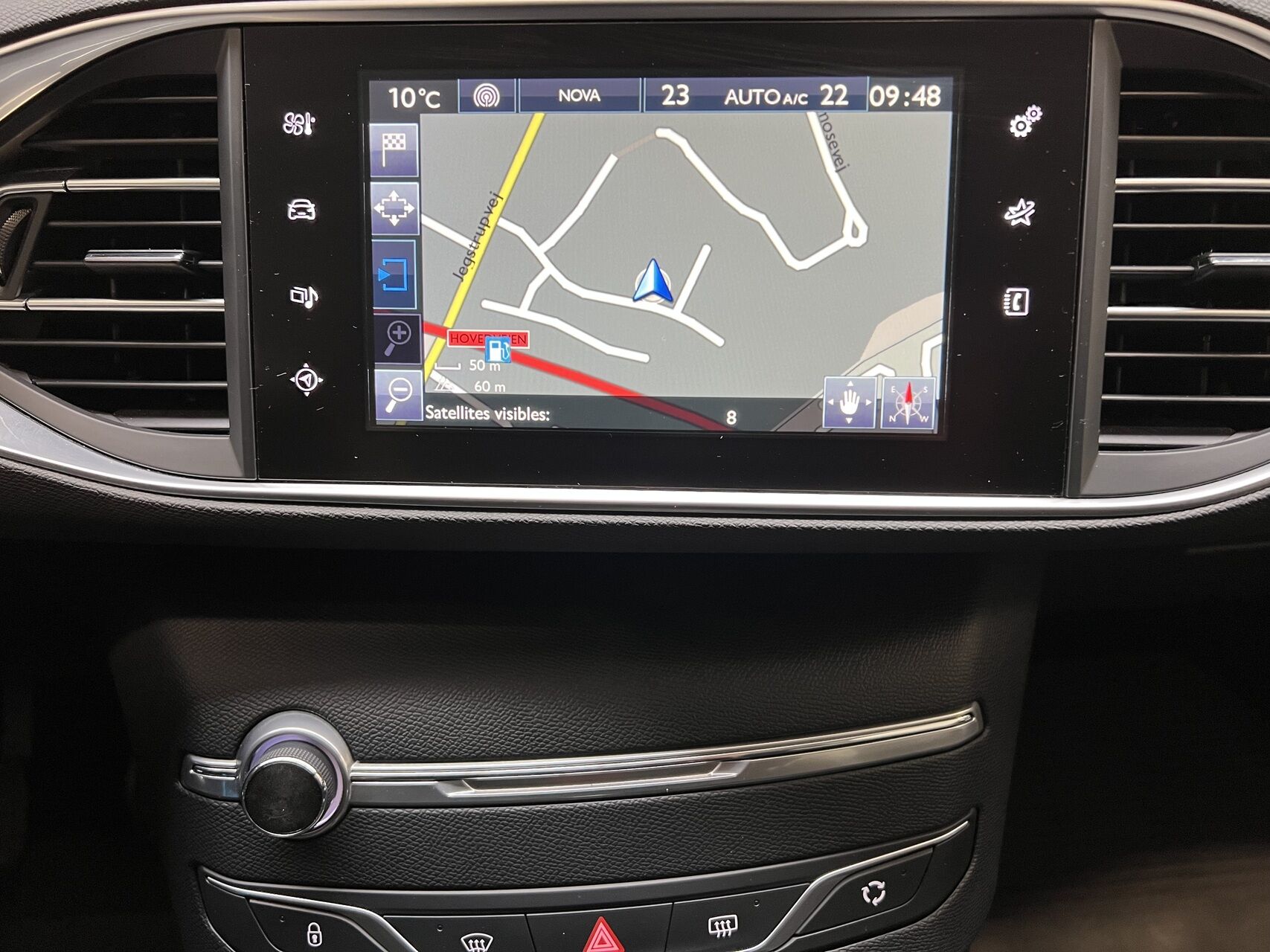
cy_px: 476
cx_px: 635
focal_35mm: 26
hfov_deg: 67.3
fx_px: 954
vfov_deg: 53.1
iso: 125
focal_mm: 5.7
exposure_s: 1/50
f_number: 1.5
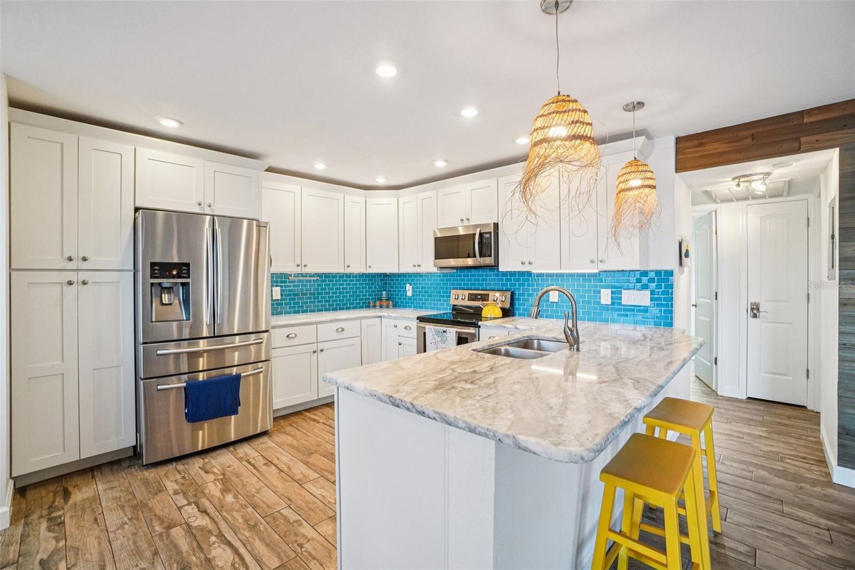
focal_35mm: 15
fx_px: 356
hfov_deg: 100.4
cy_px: 285
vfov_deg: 77.3
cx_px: 428
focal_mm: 10
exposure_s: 1/30
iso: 500
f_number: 8
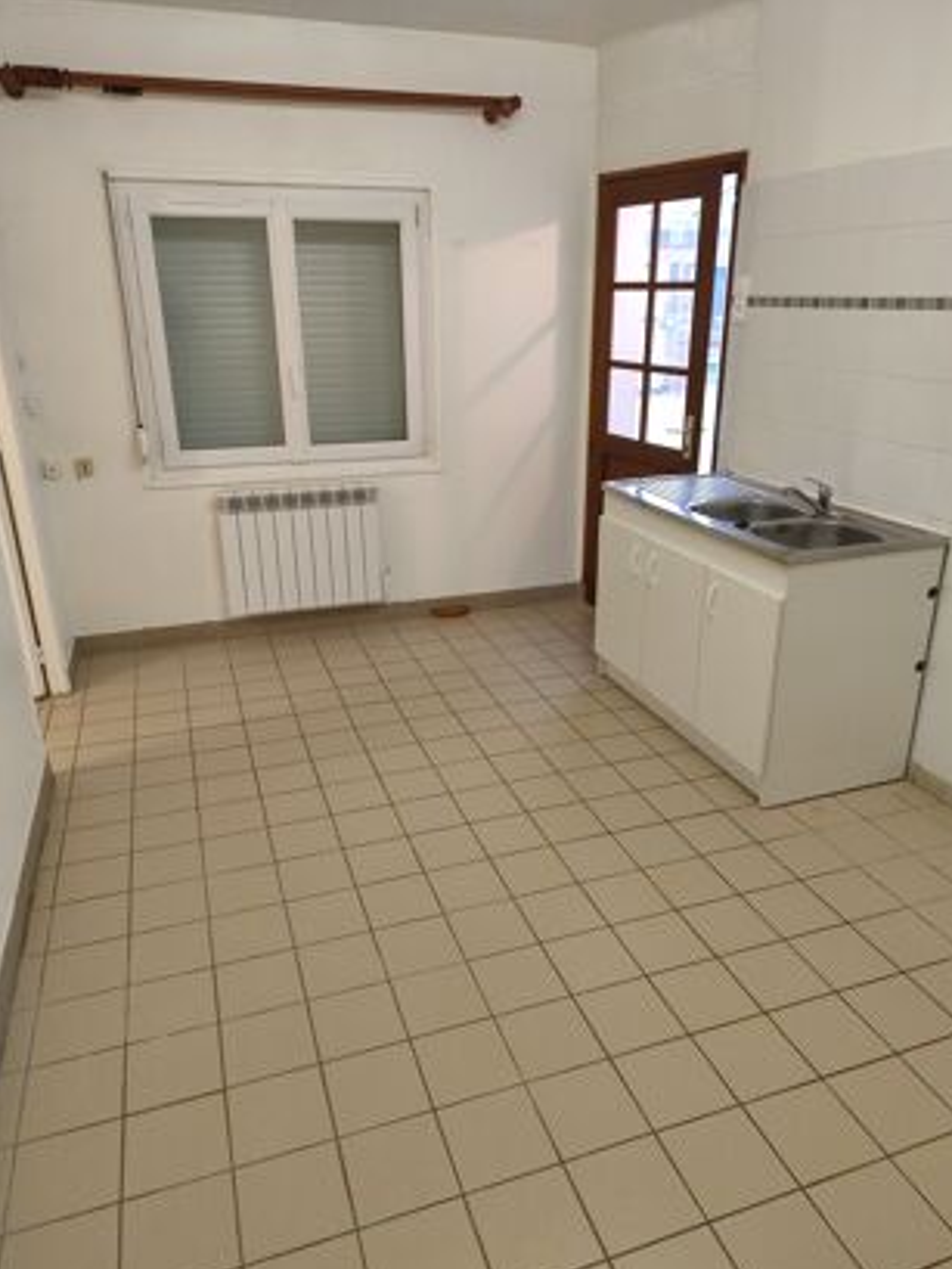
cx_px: 490
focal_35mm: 24
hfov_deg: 56.8
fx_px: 880
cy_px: 656
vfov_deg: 71.6
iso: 1696
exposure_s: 1/100
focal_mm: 6.19
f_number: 1.65
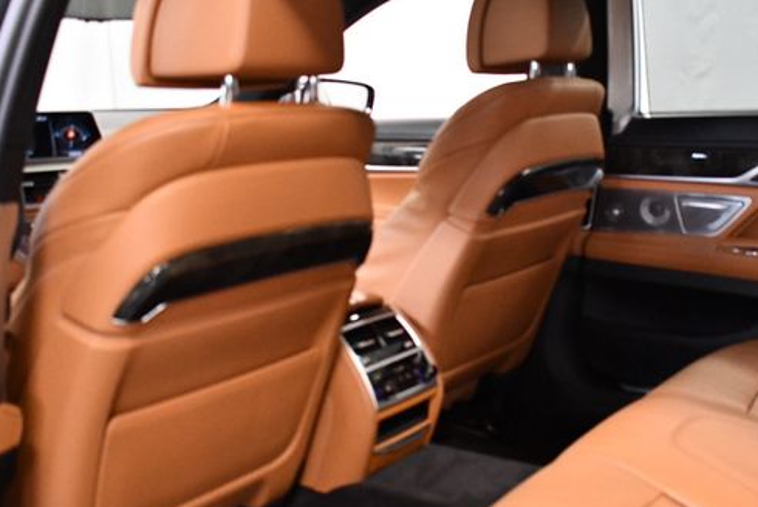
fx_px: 991
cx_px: 444
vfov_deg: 28.7
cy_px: 280
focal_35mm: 47
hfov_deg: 41.7
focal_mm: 18
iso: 3200
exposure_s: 1/125
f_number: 3.5
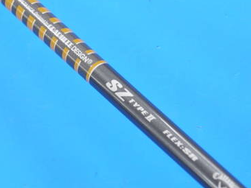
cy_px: 79
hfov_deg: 13.4
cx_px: 119
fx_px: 1065
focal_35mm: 147
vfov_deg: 10.1
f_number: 5.6
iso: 640
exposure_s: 1/80
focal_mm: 42
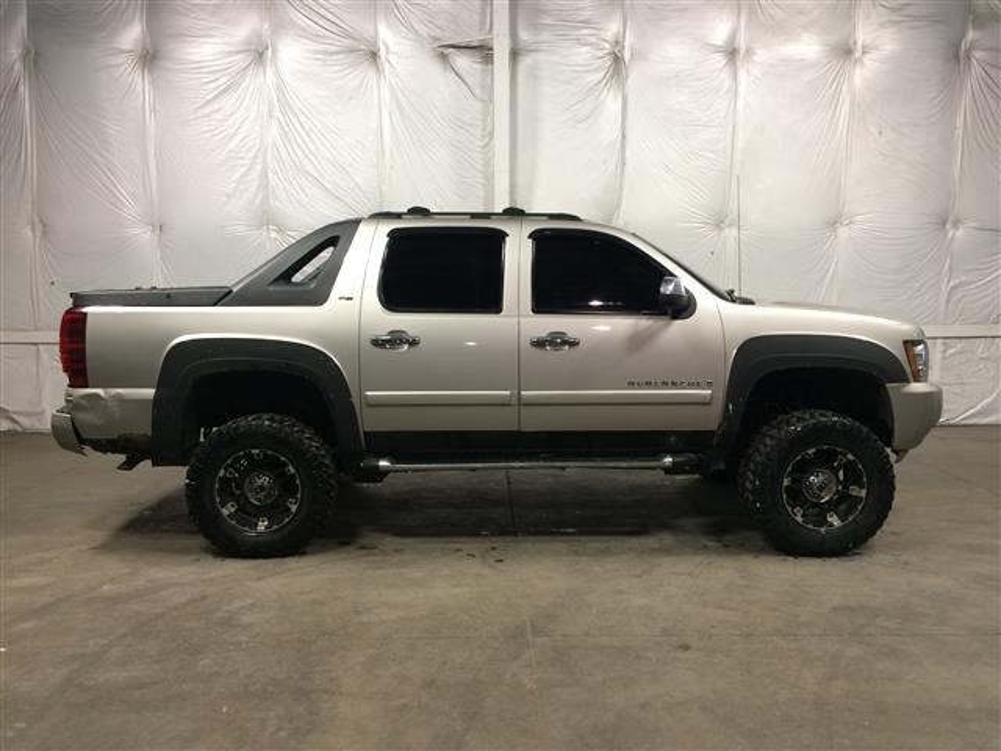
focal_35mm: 29
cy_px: 376
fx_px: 839
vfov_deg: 48.2
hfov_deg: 61.7
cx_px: 500
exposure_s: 1/30
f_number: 2.2
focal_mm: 4.15
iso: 64
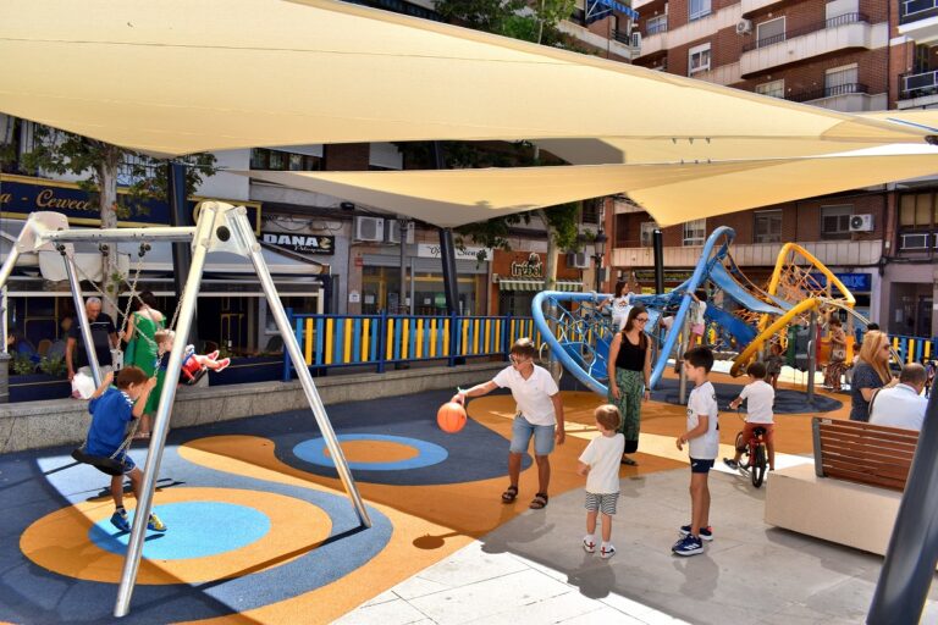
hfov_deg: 67.4
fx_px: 703
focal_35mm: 27
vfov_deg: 47.9
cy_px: 312
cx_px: 469
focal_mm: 18
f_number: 9
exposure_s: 1/200
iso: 100
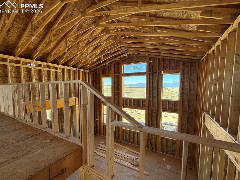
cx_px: 121
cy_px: 96
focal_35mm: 15
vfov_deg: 81.6
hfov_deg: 98.2
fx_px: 104
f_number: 2.2
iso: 64
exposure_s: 1/107
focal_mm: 2.22
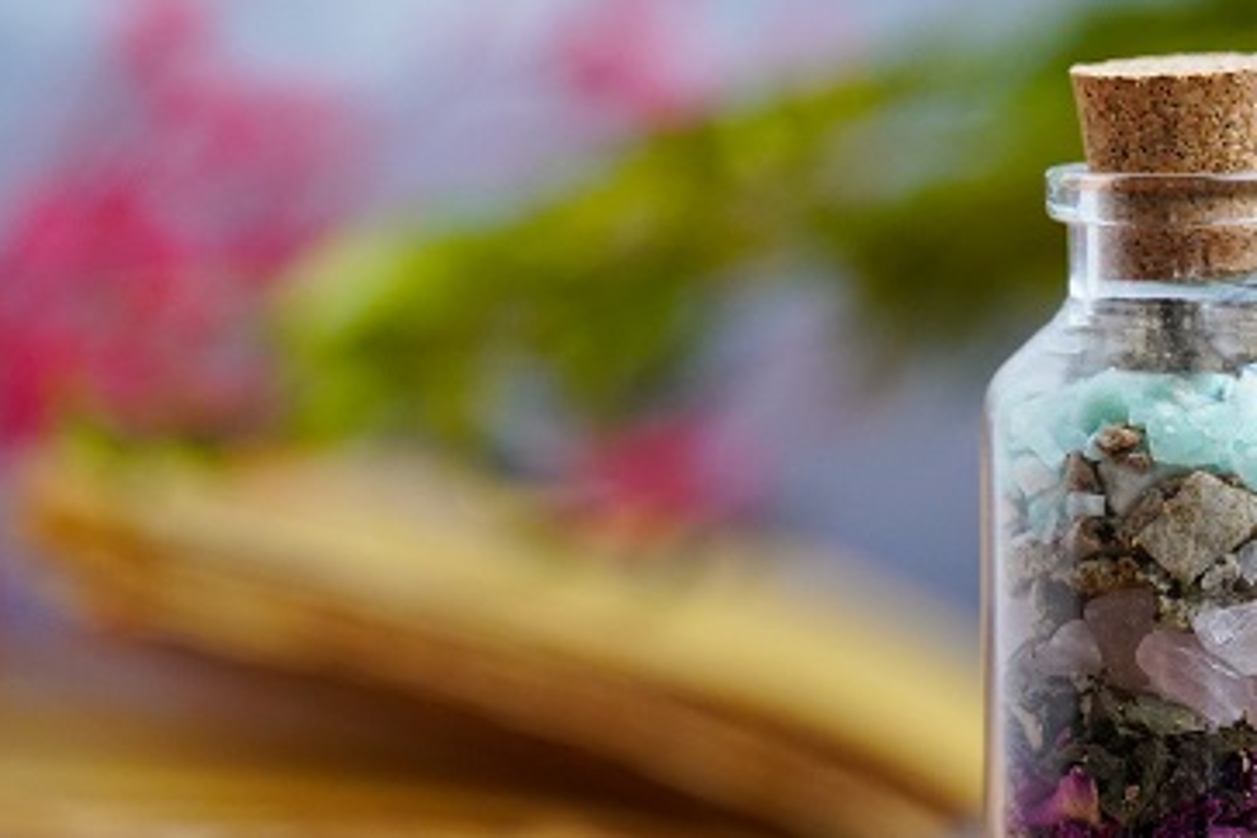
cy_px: 497
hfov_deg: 12.7
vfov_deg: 8.5
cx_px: 1108
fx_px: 5621
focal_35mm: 161
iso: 4000
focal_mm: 90
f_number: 4.5
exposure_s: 1/125
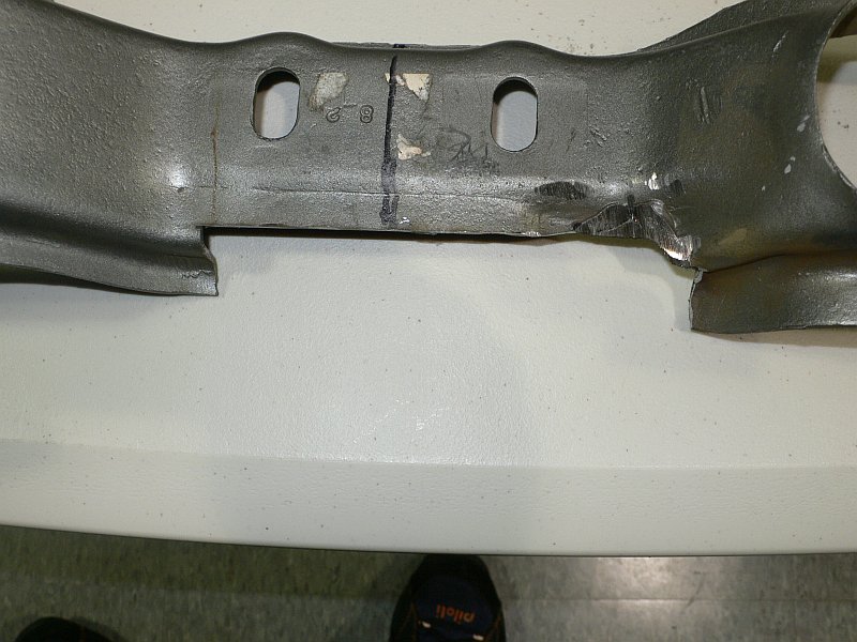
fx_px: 842
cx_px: 428
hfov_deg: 54.0
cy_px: 321
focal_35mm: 34
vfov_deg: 41.8
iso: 100
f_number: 4
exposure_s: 1/30
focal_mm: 6.3
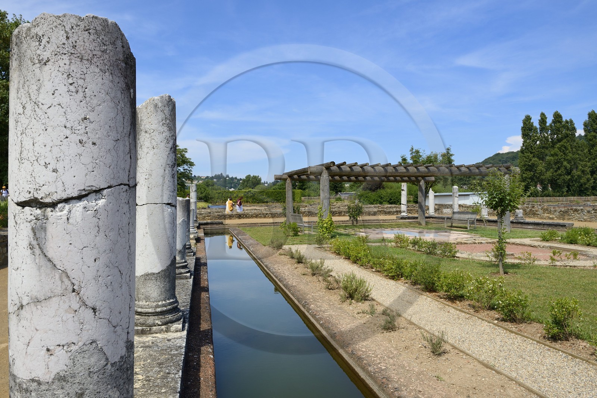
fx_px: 398
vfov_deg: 53.1
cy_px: 199
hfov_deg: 73.8
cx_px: 298
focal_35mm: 24
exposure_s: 1/250
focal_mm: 24
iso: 100
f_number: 9
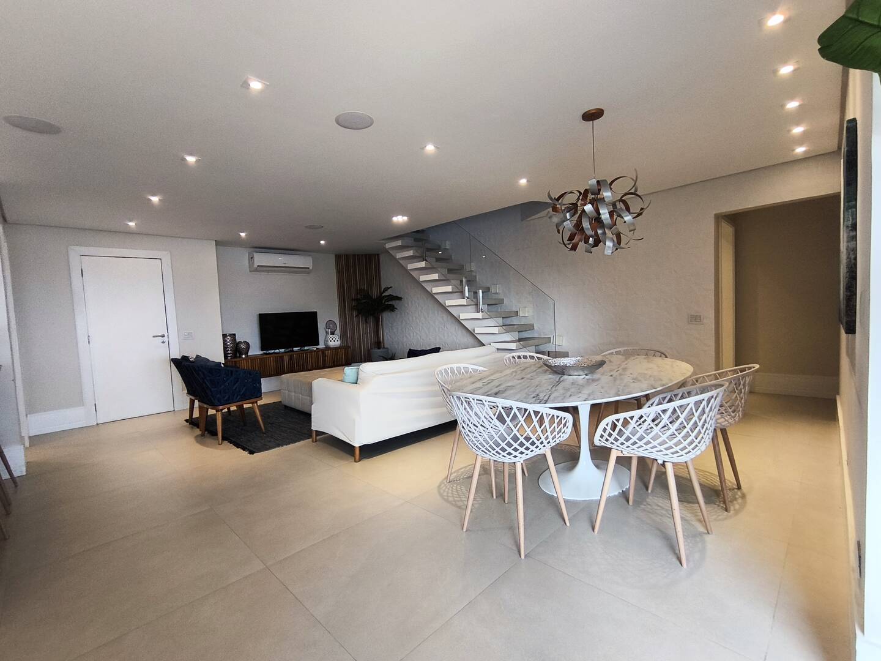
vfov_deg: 78.1
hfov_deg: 94.5
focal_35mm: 16
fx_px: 407
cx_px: 440
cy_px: 330
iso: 100
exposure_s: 1/60
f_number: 2.2
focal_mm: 1.65
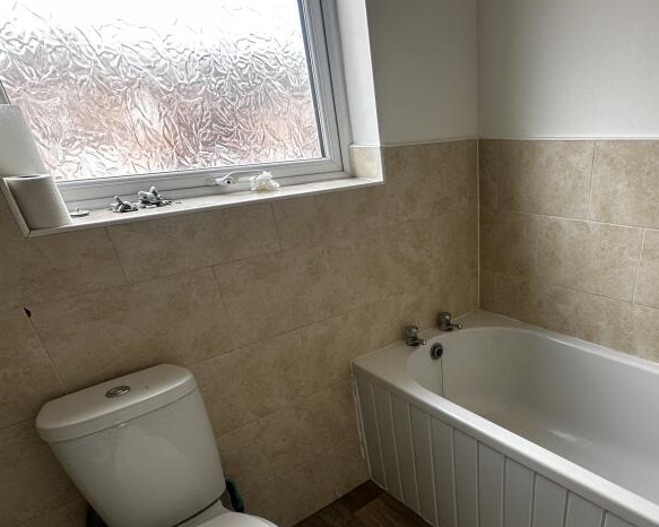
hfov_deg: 67.7
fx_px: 468
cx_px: 457
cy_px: 374
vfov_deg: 56.7
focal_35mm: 24
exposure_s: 1/99
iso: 80
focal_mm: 2.22
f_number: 2.2
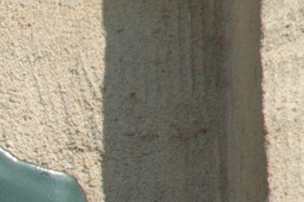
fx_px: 6083
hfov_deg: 2.8
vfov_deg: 1.9
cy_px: 551
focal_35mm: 721
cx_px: -465
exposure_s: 1/500
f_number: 11
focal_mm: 62
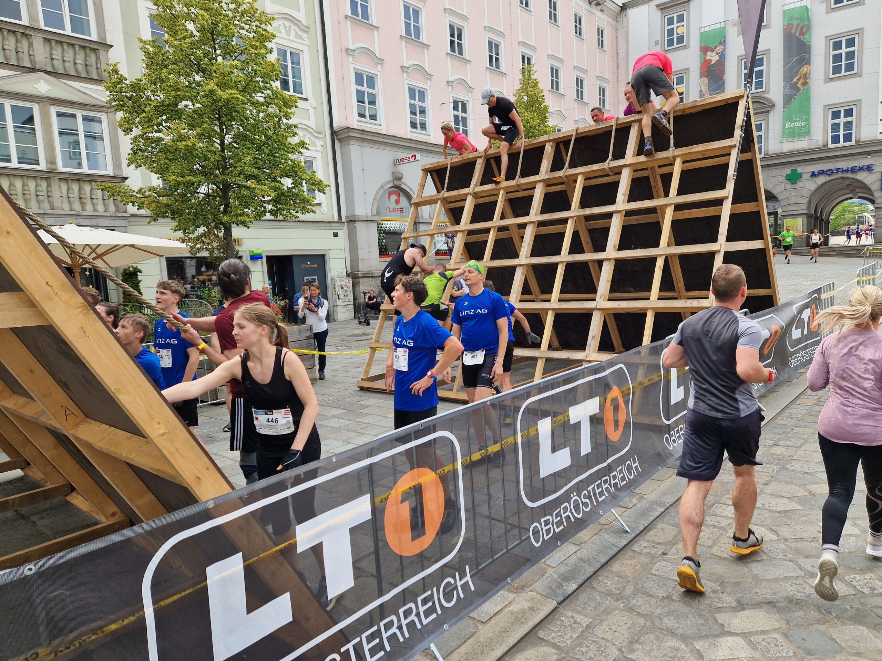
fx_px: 586
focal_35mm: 23
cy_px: 330
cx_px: 441
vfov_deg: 58.9
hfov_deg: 73.9
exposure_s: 1/431
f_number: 1.8
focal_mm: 5.4
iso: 50
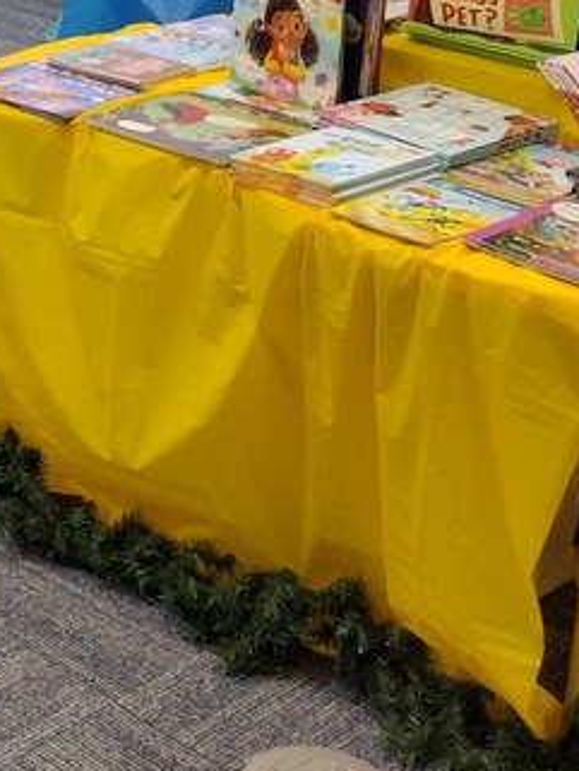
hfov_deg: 16.4
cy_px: 58
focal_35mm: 86
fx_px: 1917
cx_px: -149
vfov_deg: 22.1
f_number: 1.7
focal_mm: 4.71
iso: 172
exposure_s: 1/120
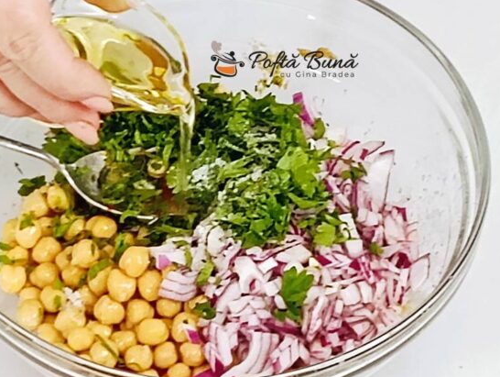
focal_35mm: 180
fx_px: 2603
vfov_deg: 8.3
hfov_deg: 11.0
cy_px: 196
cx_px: 215
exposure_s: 1/33.3
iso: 200
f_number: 1.8
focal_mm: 3.98
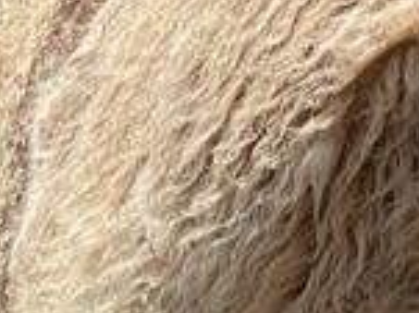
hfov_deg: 4.4
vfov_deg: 3.3
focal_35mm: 435
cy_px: 964
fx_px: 5261
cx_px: -810
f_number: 2.2
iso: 20
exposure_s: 1/573
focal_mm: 7.5
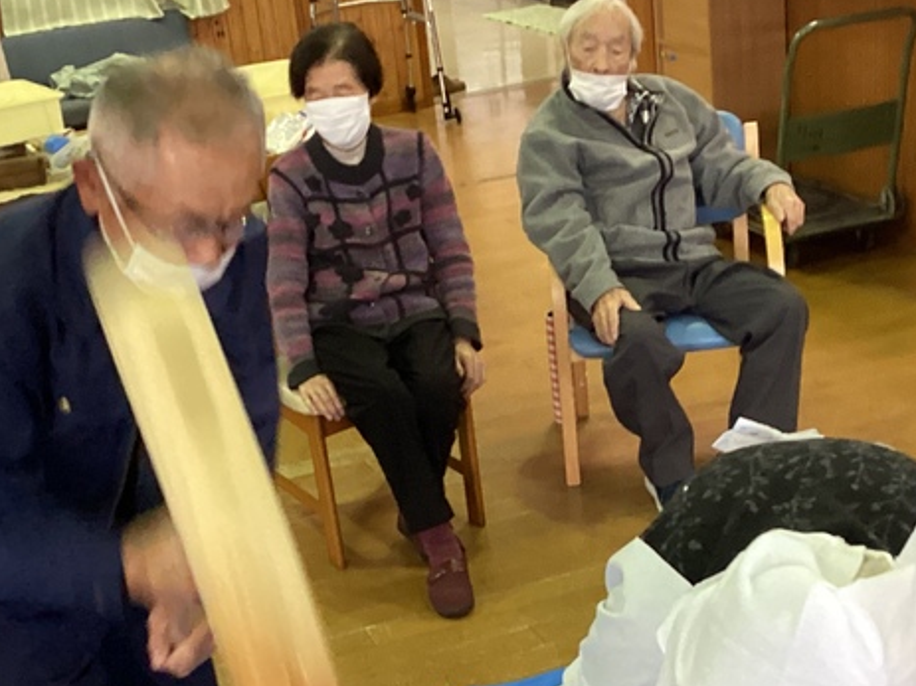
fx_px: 1772
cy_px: 490
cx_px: 465
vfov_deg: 21.8
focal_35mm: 67
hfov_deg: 29.0
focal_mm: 3.3
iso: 320
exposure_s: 1/60
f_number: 2.4
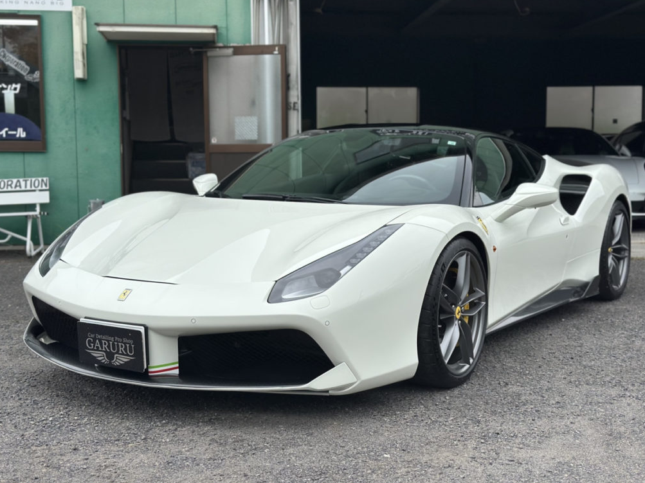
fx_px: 913
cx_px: 327
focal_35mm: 49
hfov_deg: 38.9
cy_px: 238
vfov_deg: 29.7
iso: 100
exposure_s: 1/3876
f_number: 1.78
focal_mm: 6.86
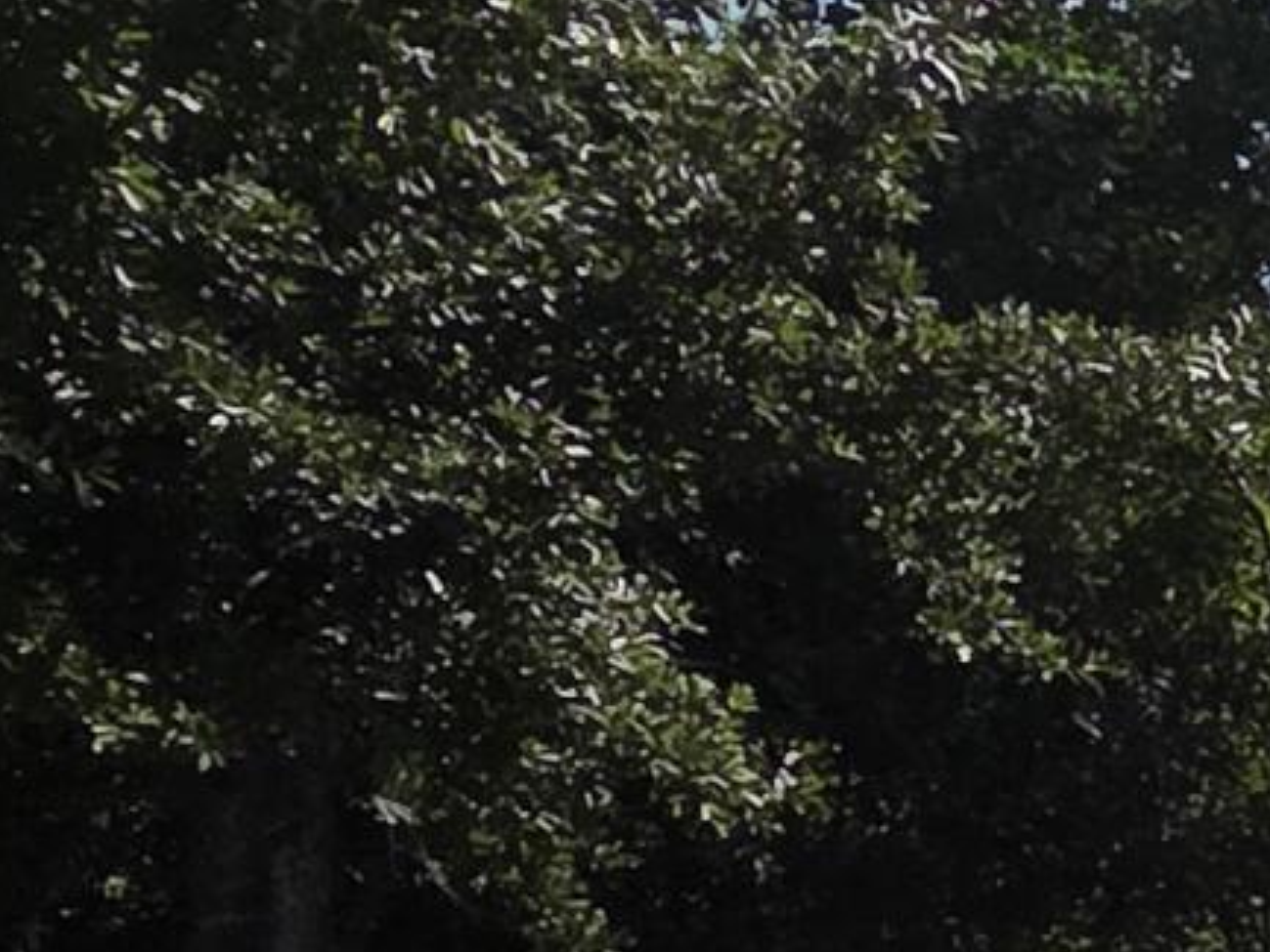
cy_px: 785
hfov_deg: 15.2
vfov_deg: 16.3
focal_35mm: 90
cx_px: 2863
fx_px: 3303
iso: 50
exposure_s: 1/3399
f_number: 2.2
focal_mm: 2.2
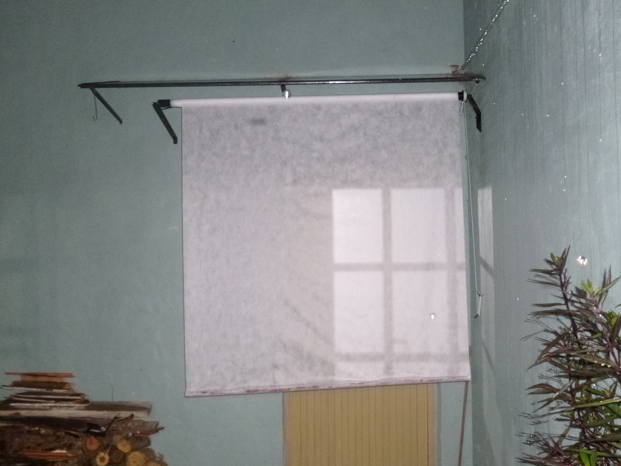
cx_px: 312
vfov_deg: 38.7
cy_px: 236
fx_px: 664
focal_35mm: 37
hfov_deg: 50.1
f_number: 3.5
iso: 640
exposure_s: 1/8
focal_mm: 6
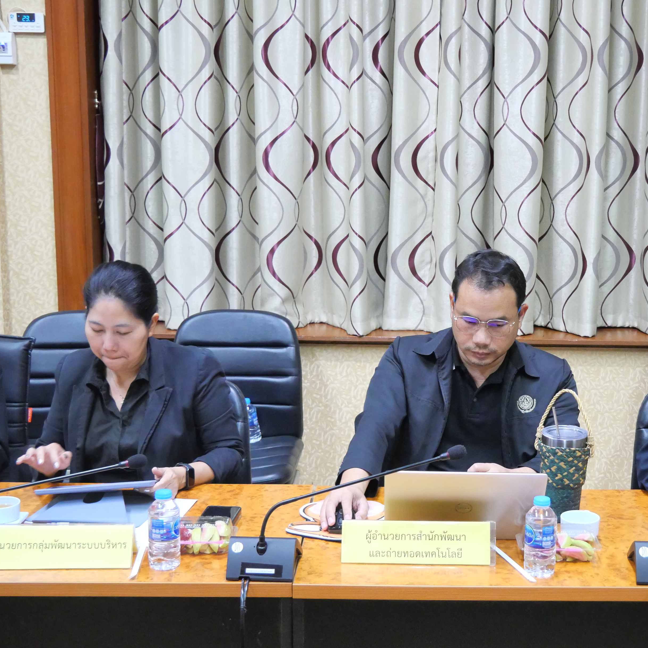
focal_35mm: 53
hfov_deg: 31.9
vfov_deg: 32.2
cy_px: 324
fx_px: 1122
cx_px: 438
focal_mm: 20
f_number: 4.1
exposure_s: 1/25
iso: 3200
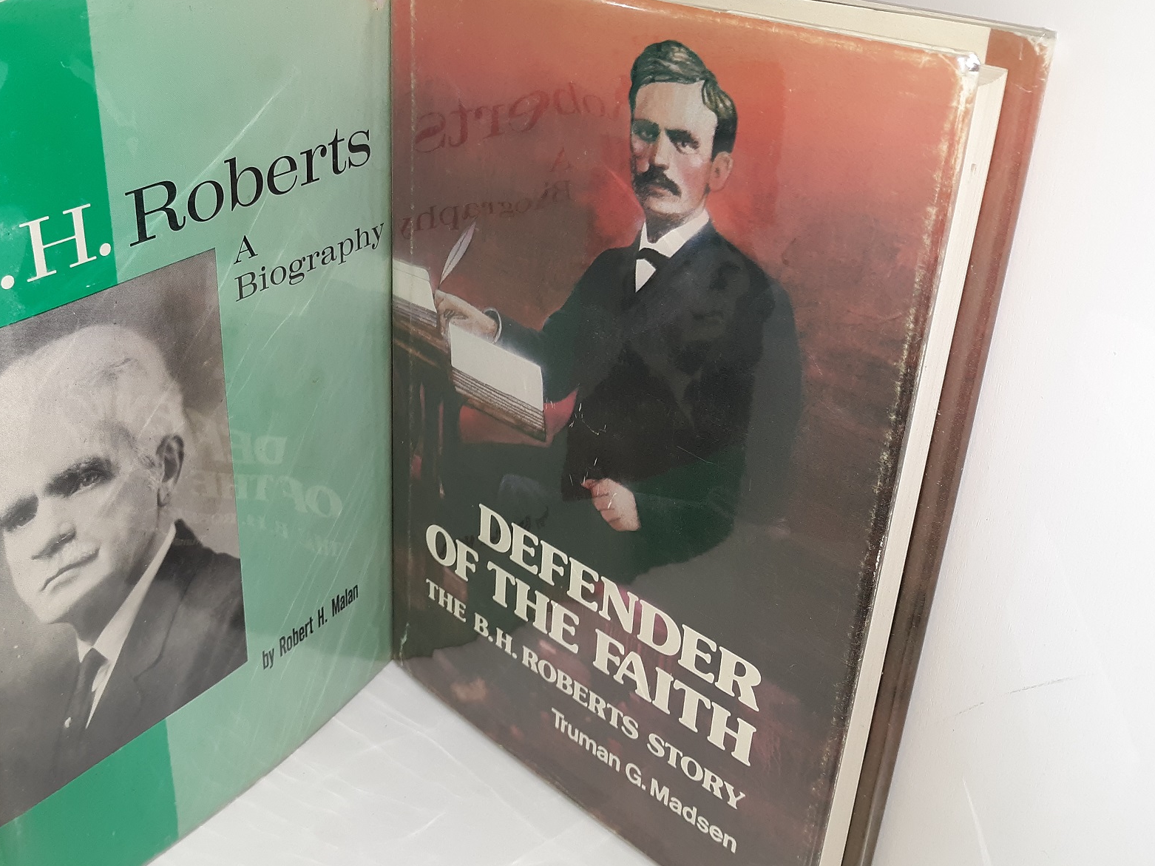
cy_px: 402
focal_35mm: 37
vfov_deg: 38.6
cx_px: 416
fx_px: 1234
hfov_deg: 49.5
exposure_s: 1/120
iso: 64
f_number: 1.7
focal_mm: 3.7
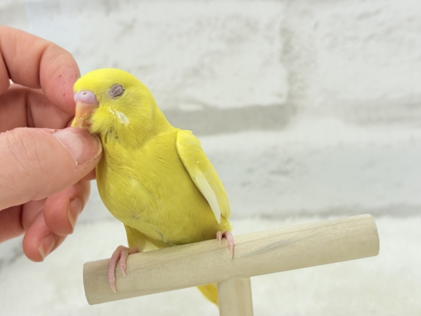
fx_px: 632
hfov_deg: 36.8
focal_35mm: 52
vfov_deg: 28.0
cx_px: 210
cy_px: 158
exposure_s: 1/50
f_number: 1.6
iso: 40
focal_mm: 5.96
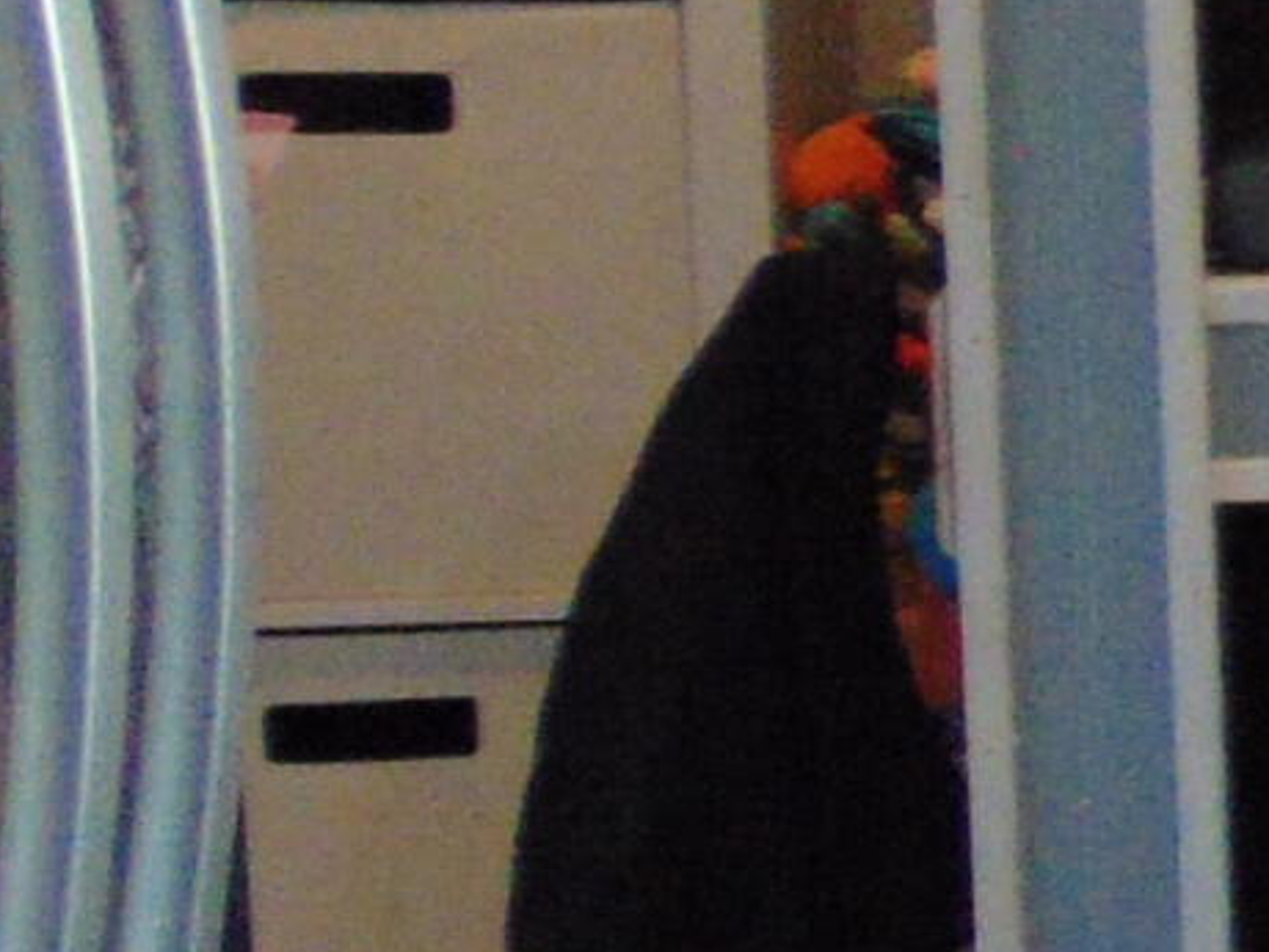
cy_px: 353
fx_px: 5975
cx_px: 3848
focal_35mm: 163
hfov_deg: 9.4
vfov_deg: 9.1
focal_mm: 4.5
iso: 320
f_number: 3
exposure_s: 1/30
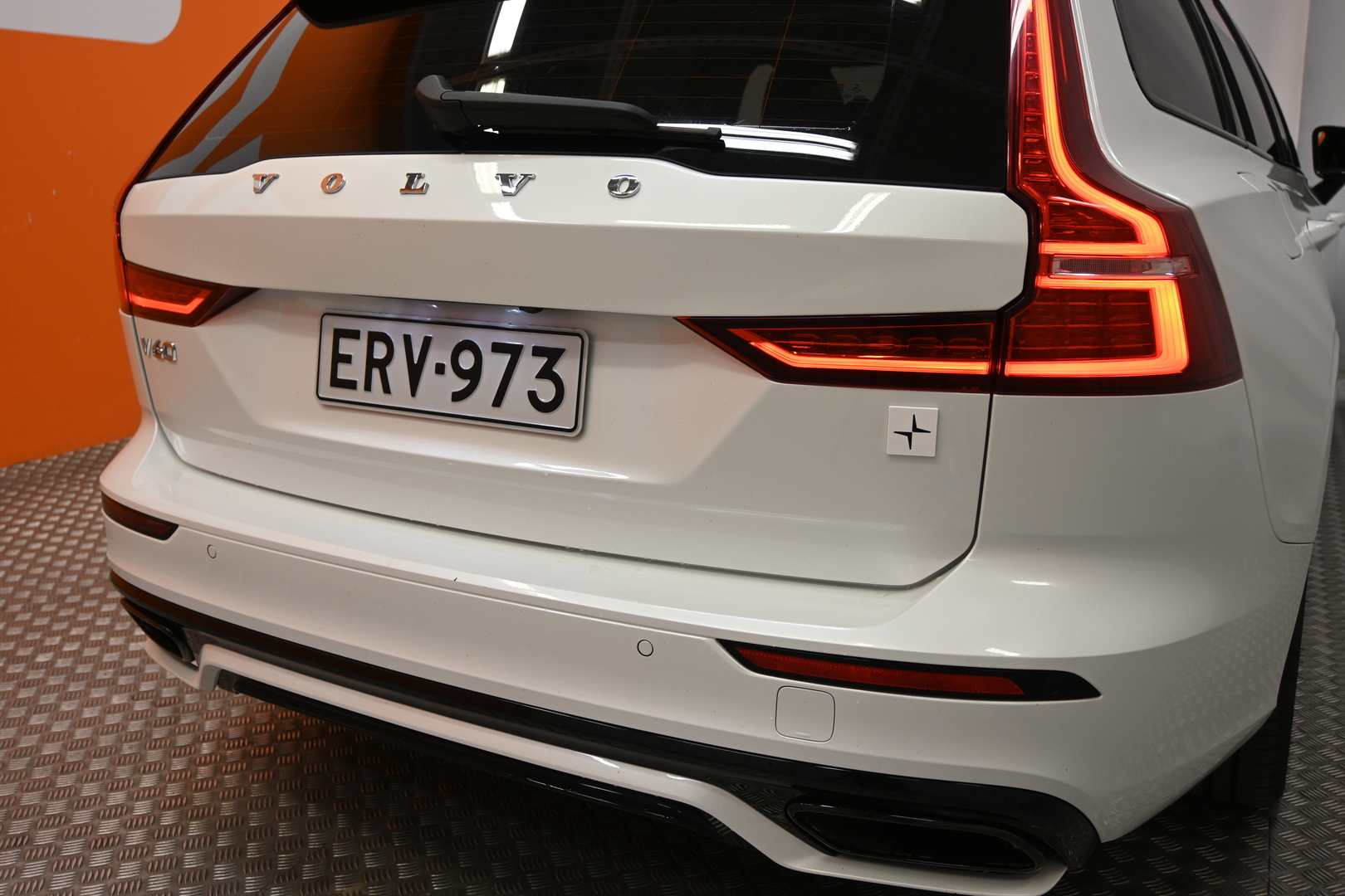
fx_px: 1177
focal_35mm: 32
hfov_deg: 59.5
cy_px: 448
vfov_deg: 41.7
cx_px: 672
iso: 160
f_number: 4
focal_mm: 21
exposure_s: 1/60
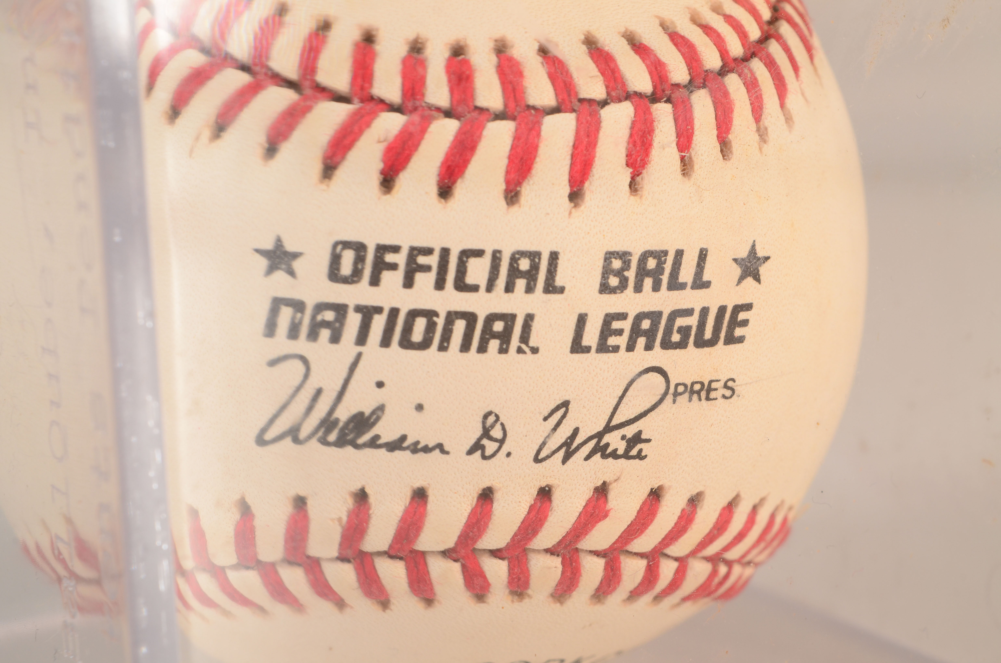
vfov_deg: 16.5
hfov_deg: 24.7
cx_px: 500
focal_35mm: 82
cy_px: 332
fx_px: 2289
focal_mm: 55
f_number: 16
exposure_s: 1/160
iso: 200
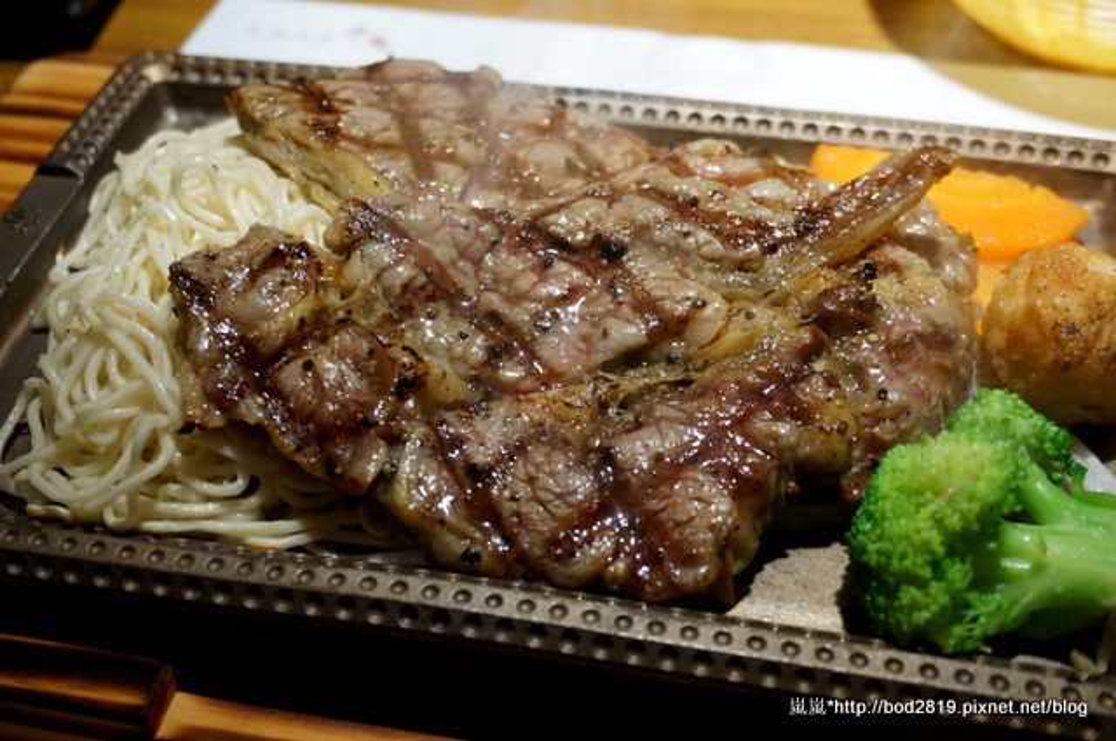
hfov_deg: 45.0
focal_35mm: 44
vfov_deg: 30.8
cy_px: 370
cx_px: 558
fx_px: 1347
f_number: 5
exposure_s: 1/60
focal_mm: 29
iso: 640
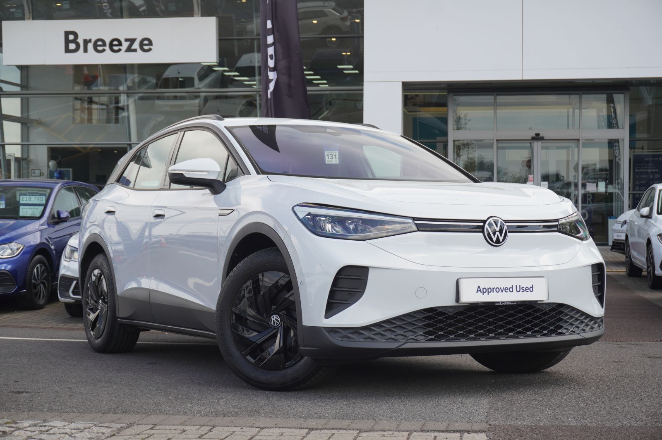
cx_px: 331
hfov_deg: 33.4
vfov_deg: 22.6
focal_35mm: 60
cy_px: 220
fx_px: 1102
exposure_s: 1/160
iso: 160
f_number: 7.1
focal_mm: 40
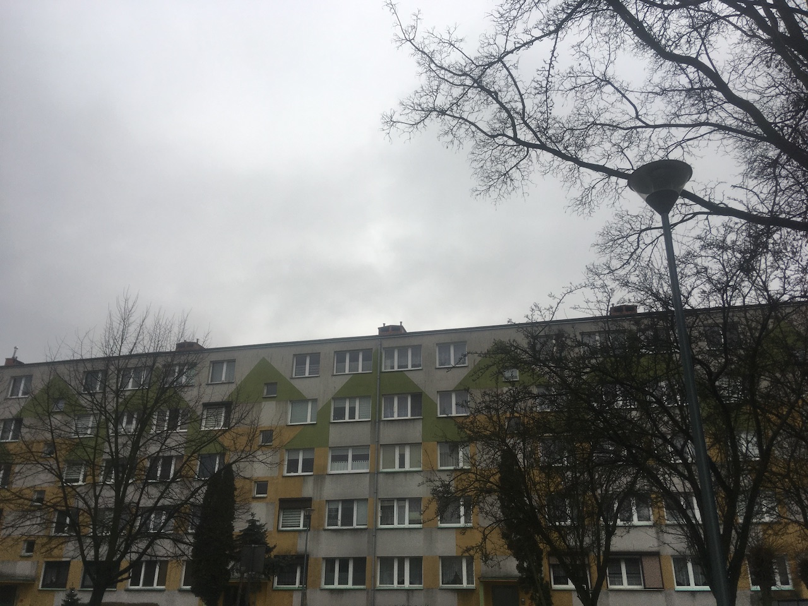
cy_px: 303
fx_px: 677
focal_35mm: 29
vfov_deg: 48.2
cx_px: 404
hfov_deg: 61.7
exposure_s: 1/368
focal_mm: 4.15
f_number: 2.2
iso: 25
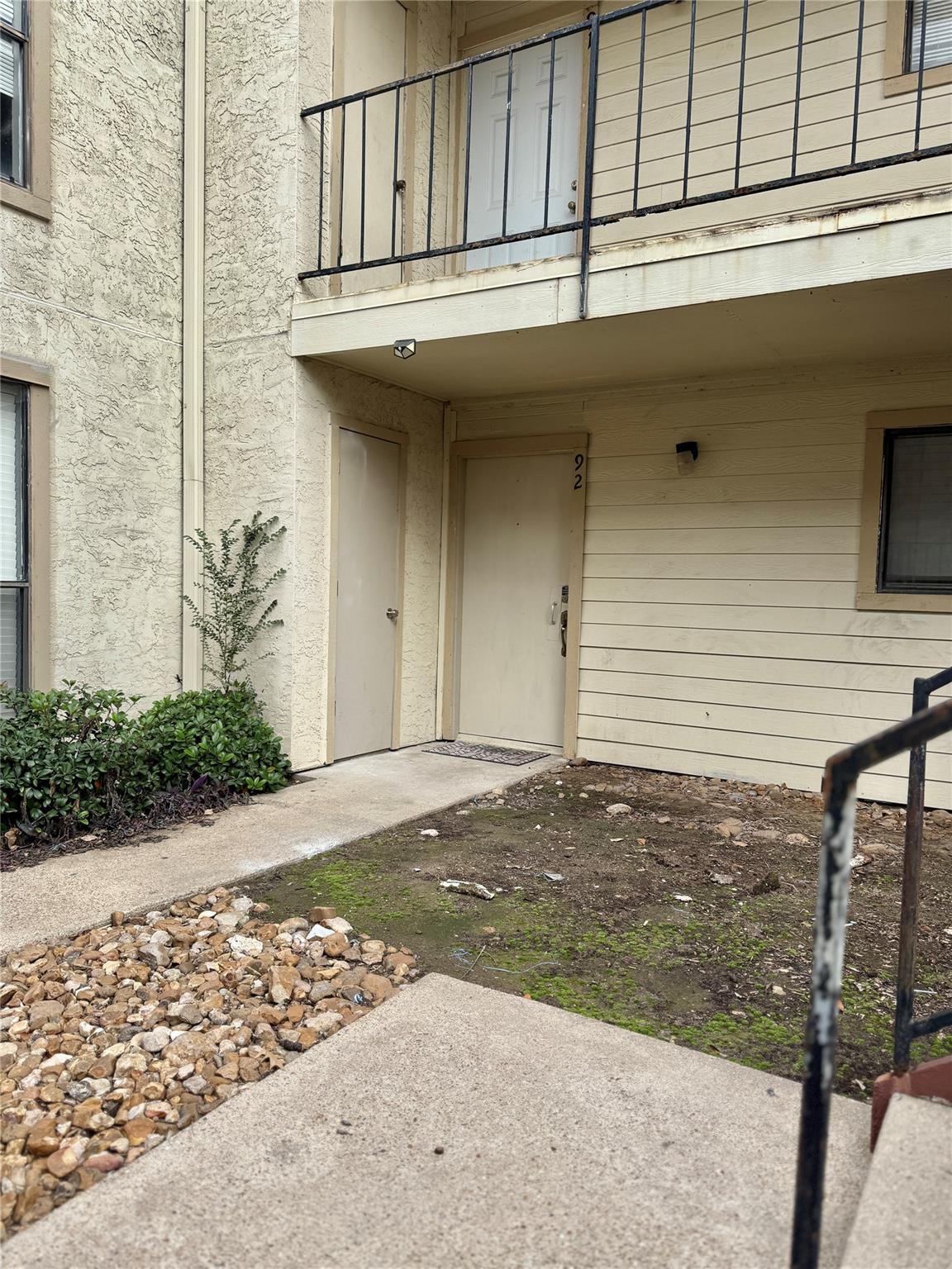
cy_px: 634
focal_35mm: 24
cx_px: 476
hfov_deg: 56.8
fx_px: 880
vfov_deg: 71.6
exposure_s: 1/1770
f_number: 1.78
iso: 80
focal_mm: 6.76
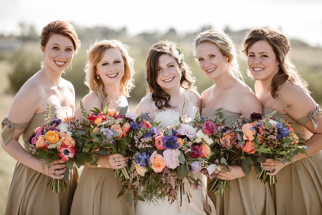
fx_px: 761
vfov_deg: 16.1
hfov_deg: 23.9
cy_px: 108
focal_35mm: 85
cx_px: 161
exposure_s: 1/3200
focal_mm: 85
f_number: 1.8
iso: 200
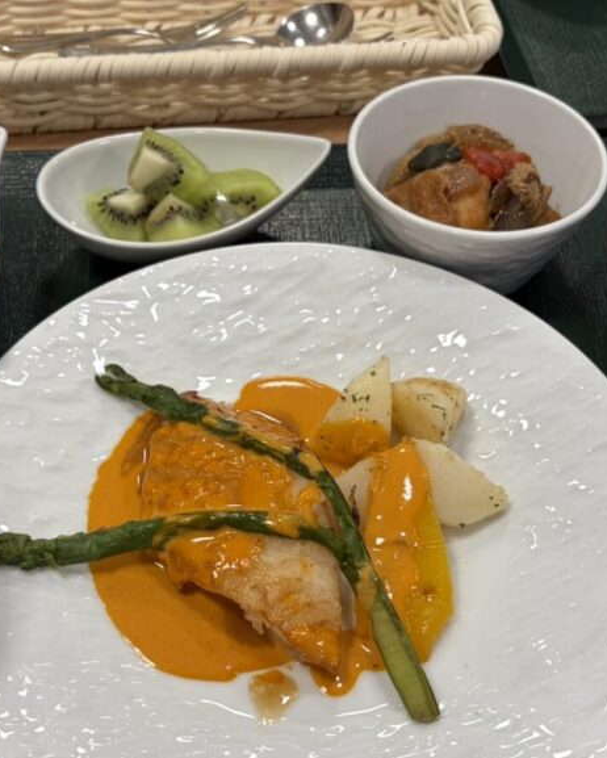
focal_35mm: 45
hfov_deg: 33.4
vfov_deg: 41.1
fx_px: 1010
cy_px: 420
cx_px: 258
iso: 80
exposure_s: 1/100
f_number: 1.6
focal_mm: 5.96
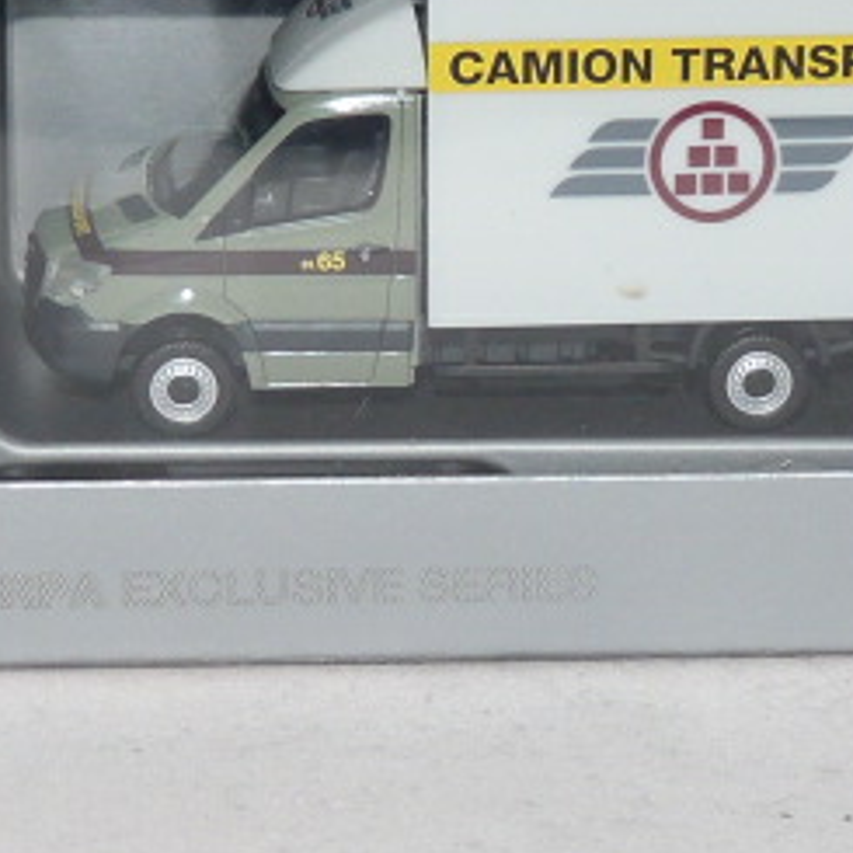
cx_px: 571
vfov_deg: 10.1
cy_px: 258
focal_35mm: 173
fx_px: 4823
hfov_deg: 10.1
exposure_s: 1/30
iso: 100
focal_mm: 7.6
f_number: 3
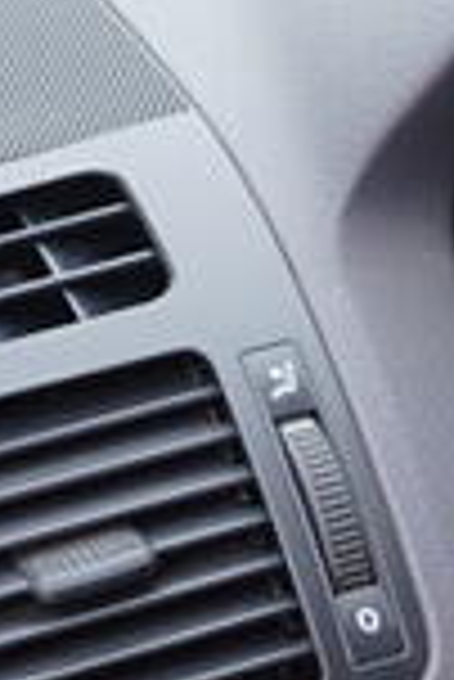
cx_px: 1465
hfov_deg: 5.3
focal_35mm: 244
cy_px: 673
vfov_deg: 8.4
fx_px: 4605
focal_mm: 24
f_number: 2.8
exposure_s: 1/40
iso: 250
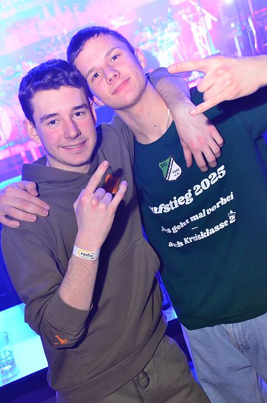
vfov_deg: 43.7
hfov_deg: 29.7
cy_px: 202
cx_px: 134
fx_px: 503
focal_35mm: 45
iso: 3200
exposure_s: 1/13
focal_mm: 30
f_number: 5.6
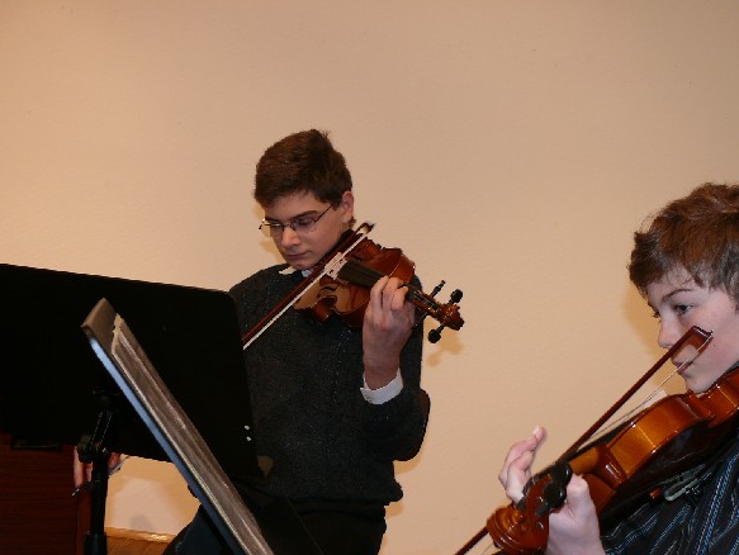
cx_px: 441
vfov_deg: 30.1
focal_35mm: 48
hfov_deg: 39.5
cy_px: 369
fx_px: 1025
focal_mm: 7.4
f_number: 2.8
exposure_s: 1/30
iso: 100
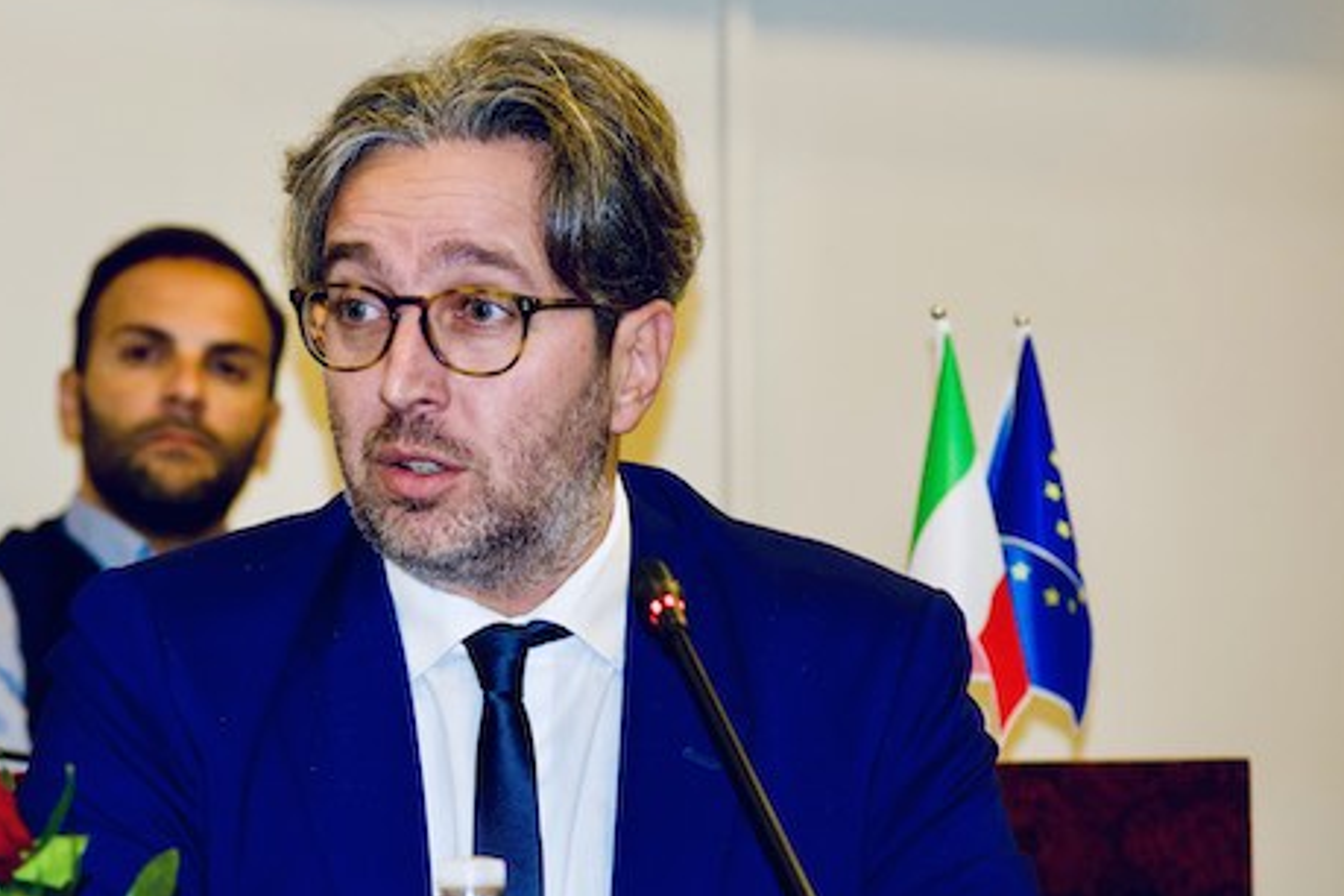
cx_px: 442
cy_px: 458
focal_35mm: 181
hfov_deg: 11.4
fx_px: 6746
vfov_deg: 7.6
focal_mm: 85
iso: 1000
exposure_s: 1/60
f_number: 4.2
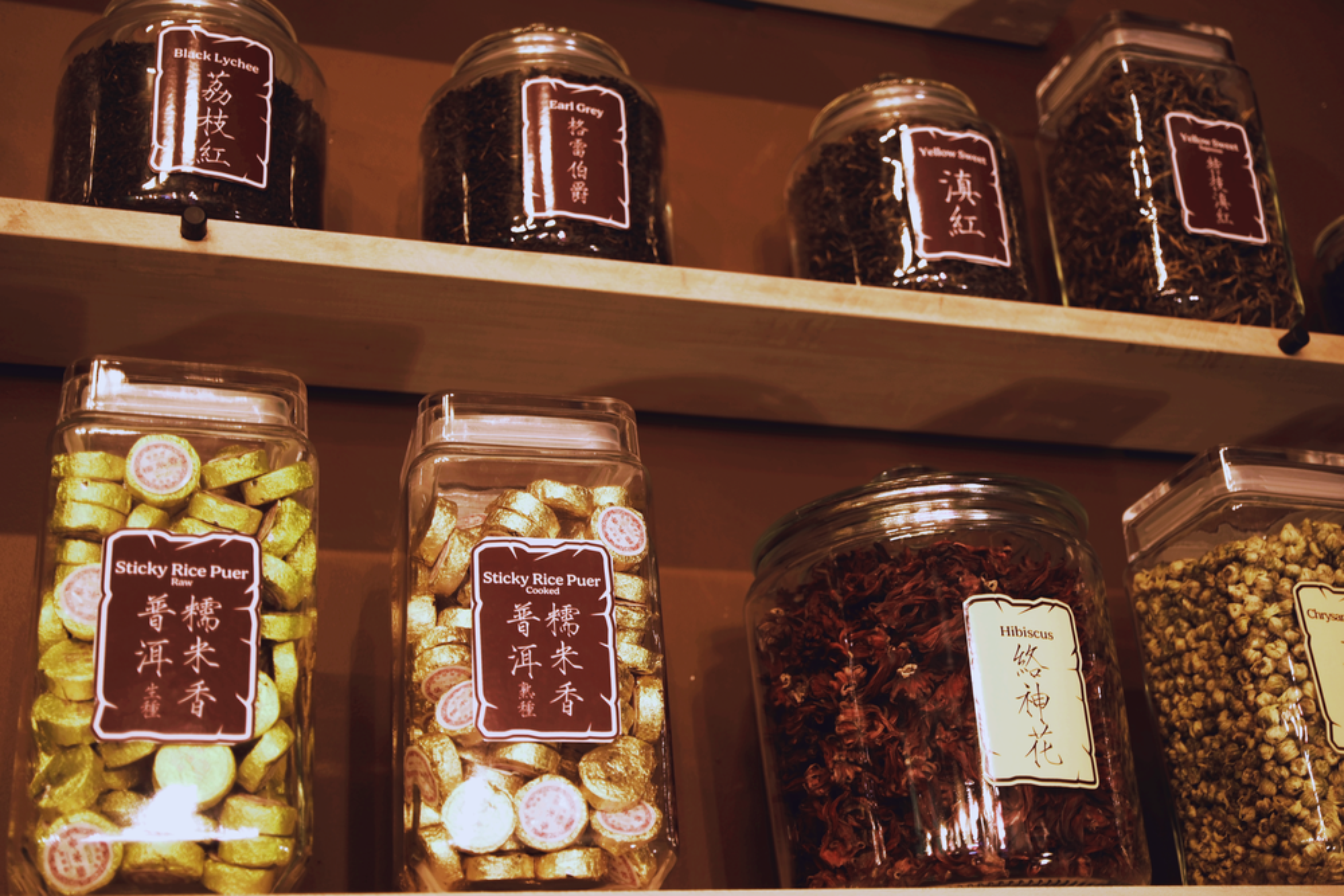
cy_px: 448
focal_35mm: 45
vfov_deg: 29.9
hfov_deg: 43.6
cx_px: 672
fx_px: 1680
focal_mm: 30
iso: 200
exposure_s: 1/3
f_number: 2.8
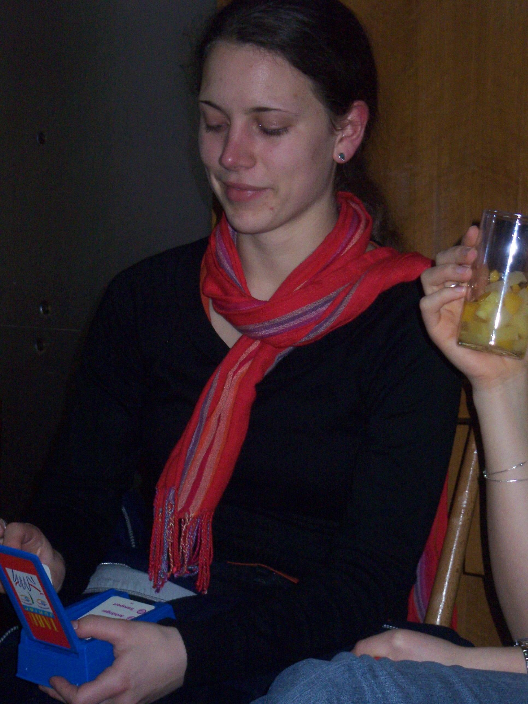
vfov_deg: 16.8
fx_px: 2379
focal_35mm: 117
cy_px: 352
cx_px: 264
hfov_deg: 12.7
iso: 200
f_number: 4.4
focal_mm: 19.2
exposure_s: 1/125
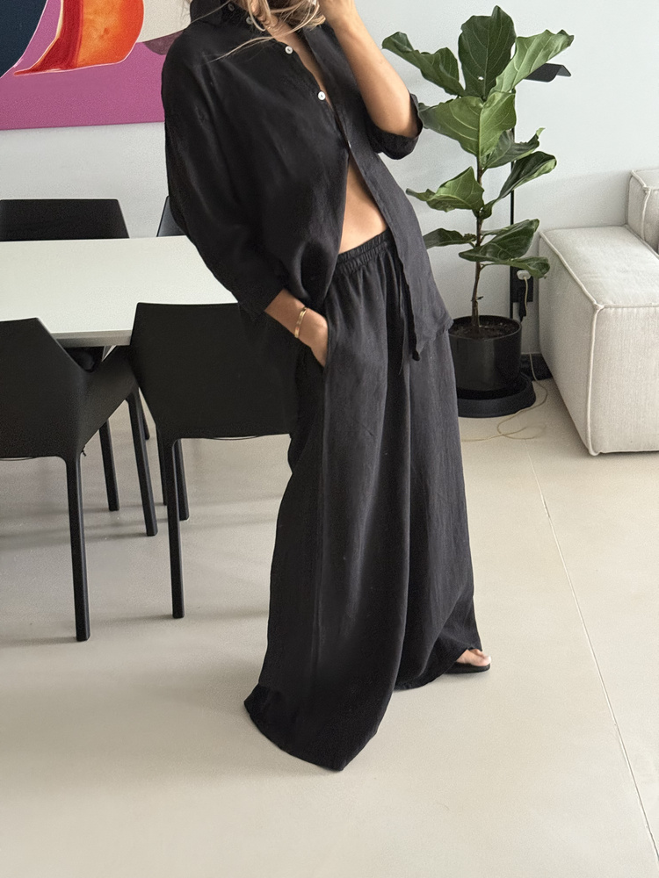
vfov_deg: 39.7
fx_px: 1218
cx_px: 330
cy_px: 439
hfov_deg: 30.3
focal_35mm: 48
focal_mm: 6.76
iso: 500
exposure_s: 1/40
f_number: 1.78
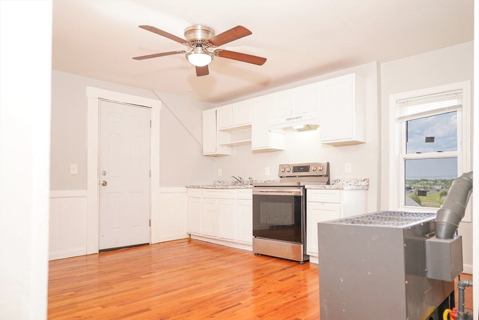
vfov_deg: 53.1
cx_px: 240
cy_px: 160
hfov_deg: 73.7
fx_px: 319
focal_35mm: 24
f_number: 2.8
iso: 200
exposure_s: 1/2000
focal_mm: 24
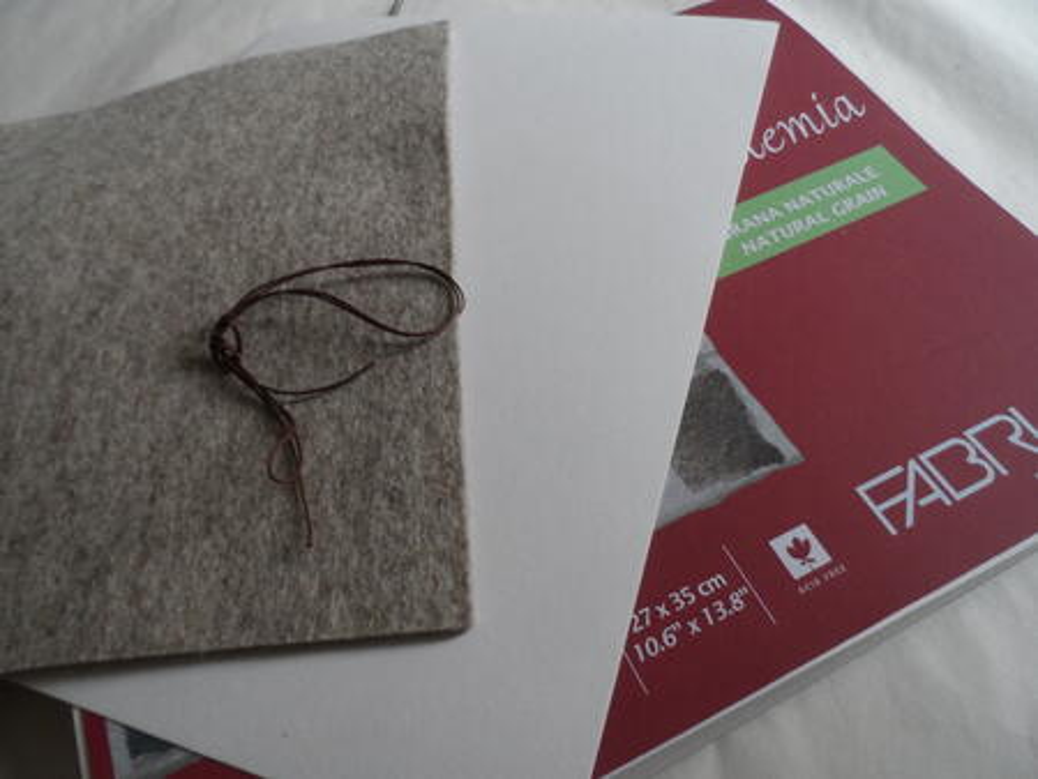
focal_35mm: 24
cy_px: 390
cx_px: 519
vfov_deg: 56.9
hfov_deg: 71.6
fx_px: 720
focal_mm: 4
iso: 160
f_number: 3.2
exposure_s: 1/30
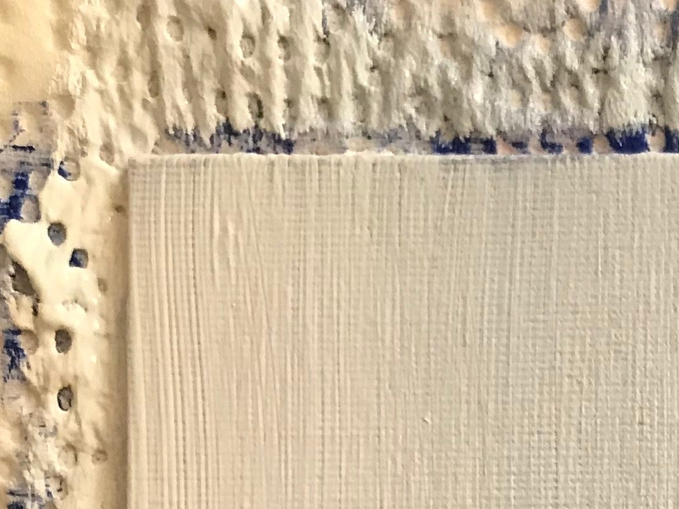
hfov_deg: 17.3
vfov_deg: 13.5
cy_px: 847
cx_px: 1060
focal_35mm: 101
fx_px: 1981
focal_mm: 3.99
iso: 40
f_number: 1.8
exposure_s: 1/17
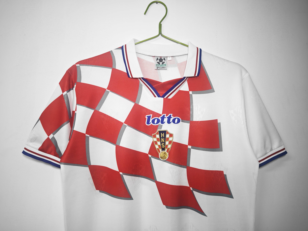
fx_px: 205
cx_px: 154
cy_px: 116
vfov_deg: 58.9
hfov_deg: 73.9
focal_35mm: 23
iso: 163
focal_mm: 8.67
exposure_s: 1/100
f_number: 1.75
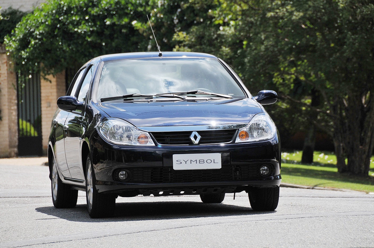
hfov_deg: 6.9
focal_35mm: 300
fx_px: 3112
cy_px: 124
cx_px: 187
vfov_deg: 4.6
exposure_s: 1/2000
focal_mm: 200
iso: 400
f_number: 8
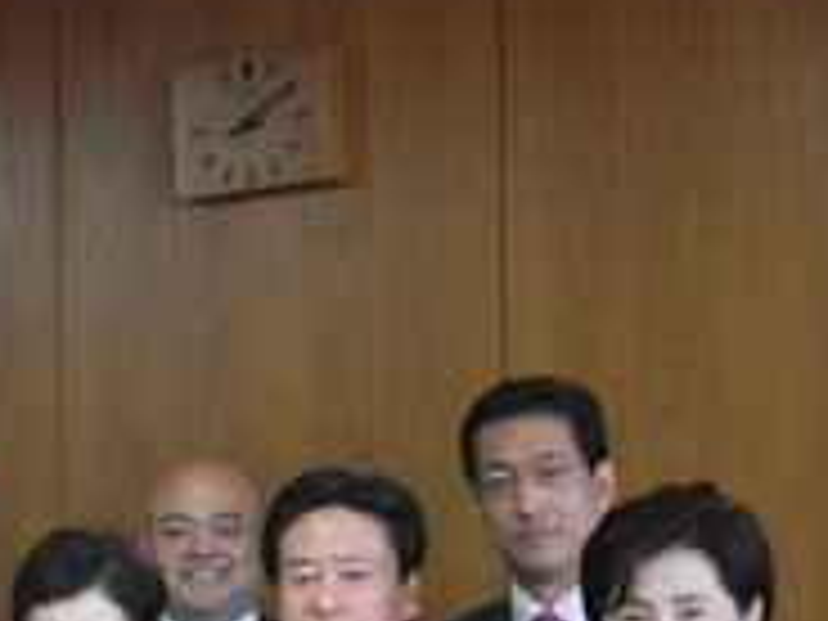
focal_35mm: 117
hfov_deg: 16.2
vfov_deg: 12.3
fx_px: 2799
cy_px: 781
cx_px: -158
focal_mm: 7.6
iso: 400
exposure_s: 1/80
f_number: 3.1
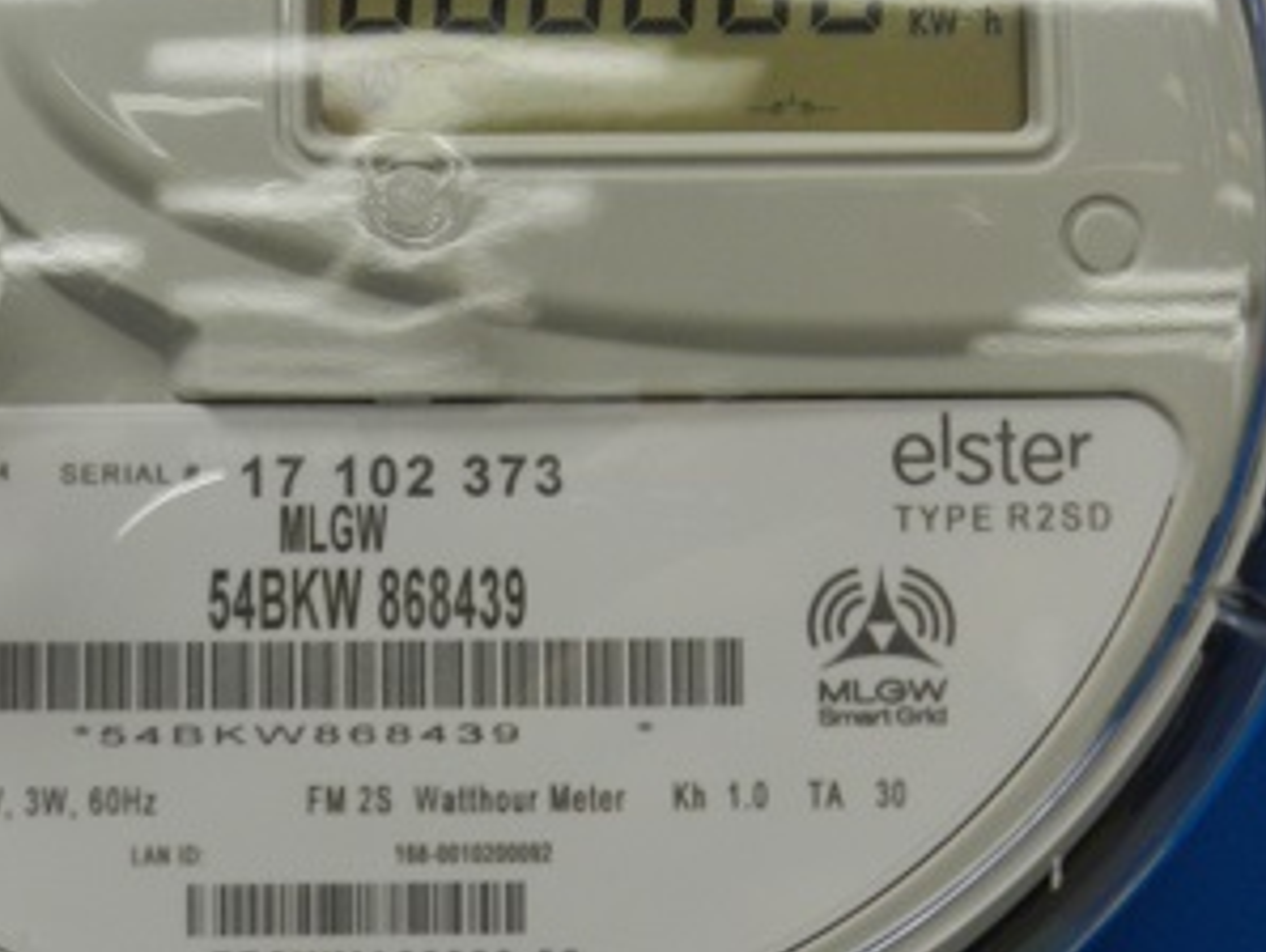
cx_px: 467
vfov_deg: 14.3
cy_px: 181
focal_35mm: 103
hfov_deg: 19.0
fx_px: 3770
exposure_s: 1/30
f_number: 4.4
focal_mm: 9.4
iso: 180
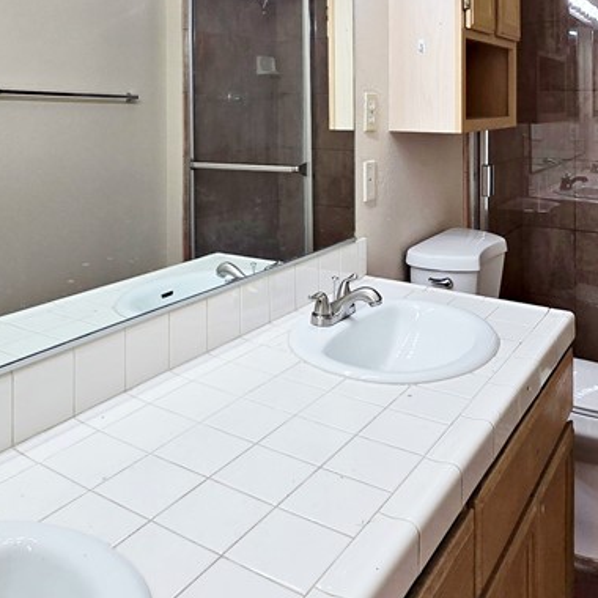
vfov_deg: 47.6
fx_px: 606
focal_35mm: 31
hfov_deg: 52.4
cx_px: 258
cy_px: 69
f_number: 2.2
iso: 64
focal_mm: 2.2
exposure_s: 1/120
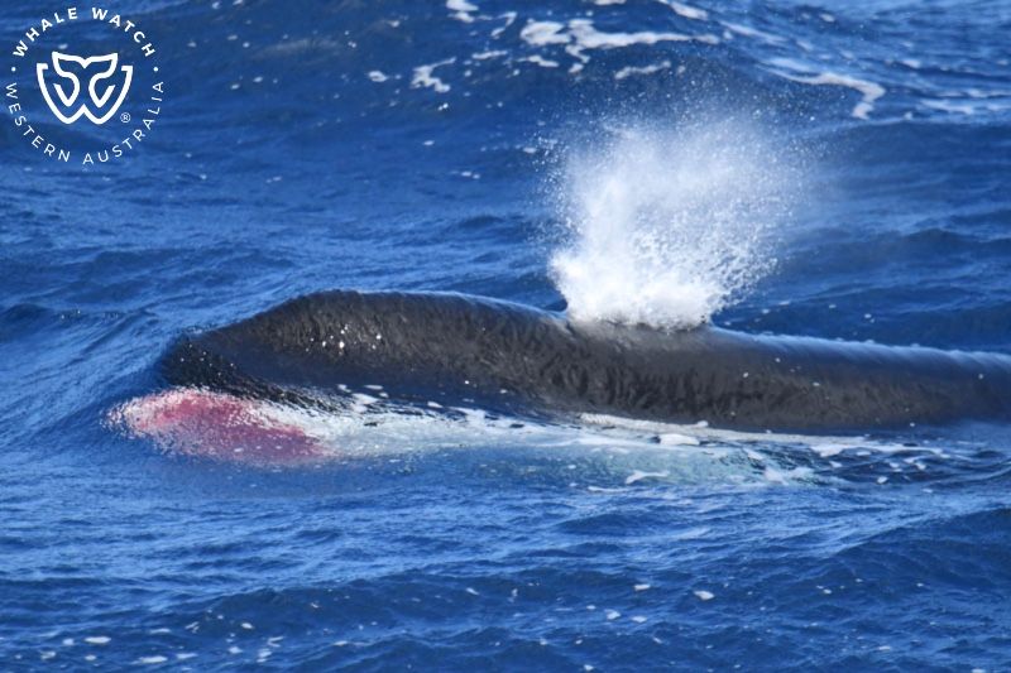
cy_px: 336
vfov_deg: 2.3
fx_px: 16845
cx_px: 506
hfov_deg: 3.4
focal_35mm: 600
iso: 2000
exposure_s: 1/8000
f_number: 6.3
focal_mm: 600
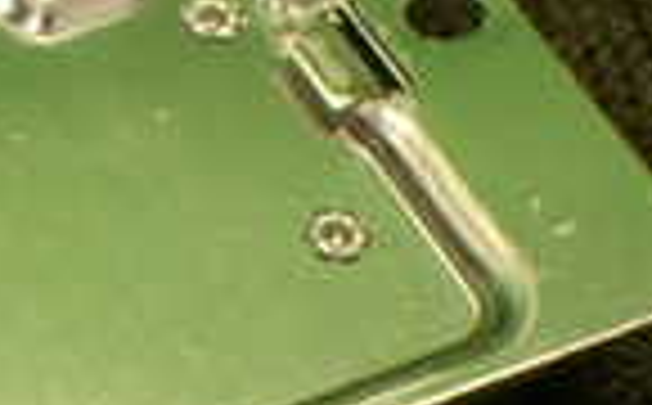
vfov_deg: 9.8
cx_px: -486
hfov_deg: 14.2
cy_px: 396
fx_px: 2341
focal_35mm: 132
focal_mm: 5.4
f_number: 2.3
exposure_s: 1/60
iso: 200
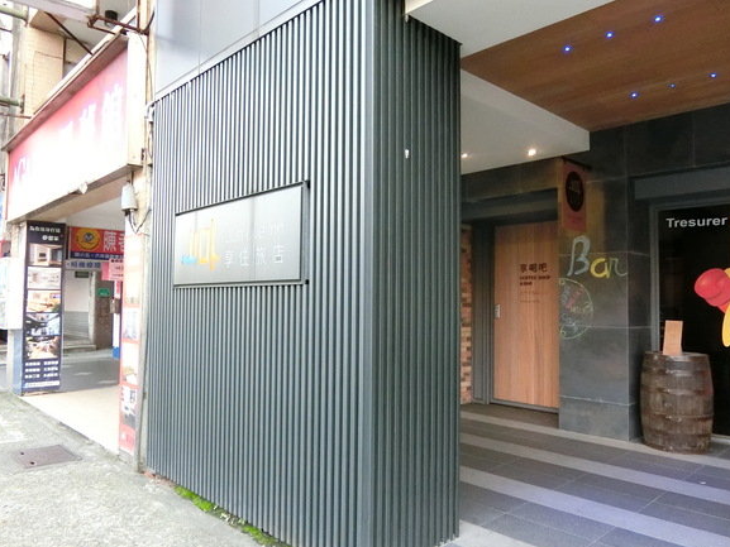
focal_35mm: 26
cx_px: 367
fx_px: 548
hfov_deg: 67.3
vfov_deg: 53.1
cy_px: 274
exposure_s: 1/320
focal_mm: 5.4
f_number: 2.8
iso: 1600
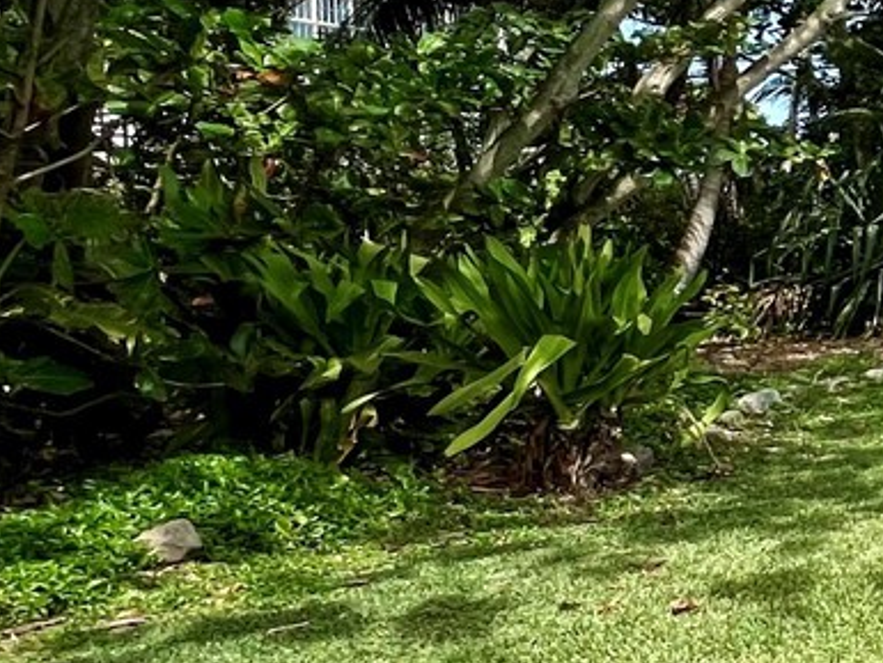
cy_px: 206
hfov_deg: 22.1
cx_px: 1578
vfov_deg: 26.8
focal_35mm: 54
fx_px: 1378
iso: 32
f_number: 1.8
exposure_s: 1/1393
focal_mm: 1.57
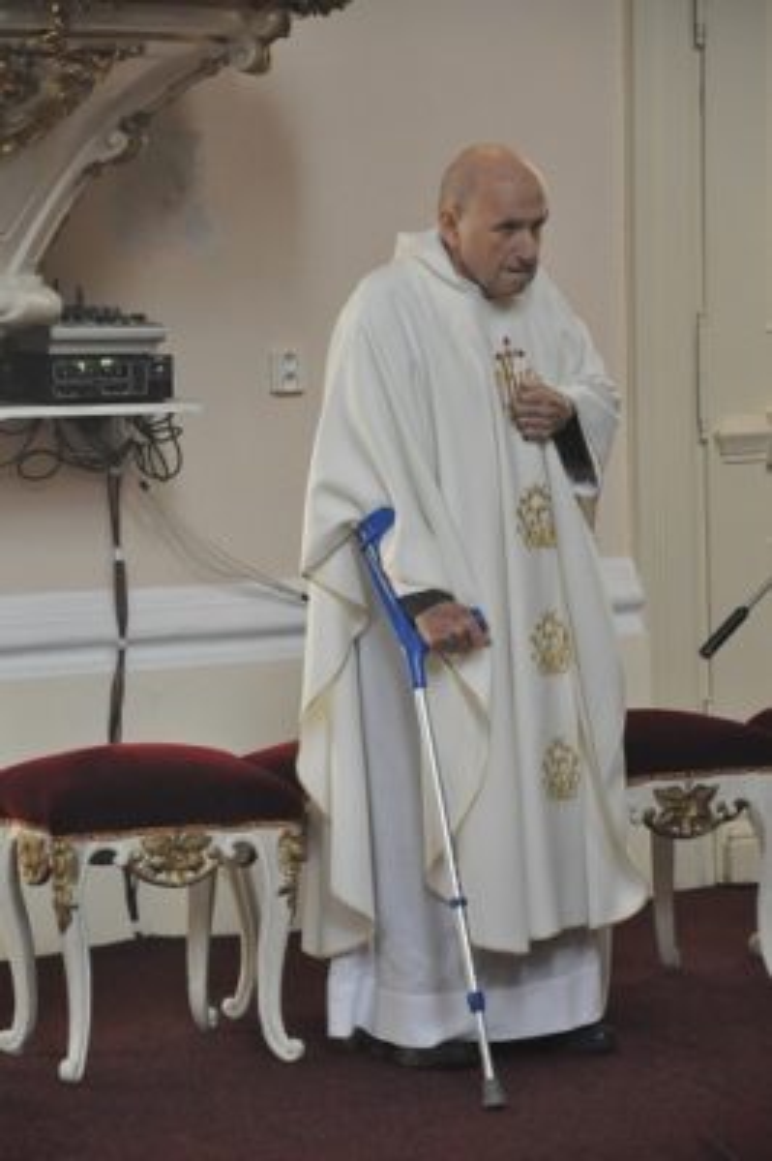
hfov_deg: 8.7
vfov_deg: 13.1
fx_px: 5075
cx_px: 386
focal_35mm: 158
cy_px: 580
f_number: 6.3
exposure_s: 1/640
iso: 3200
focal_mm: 105
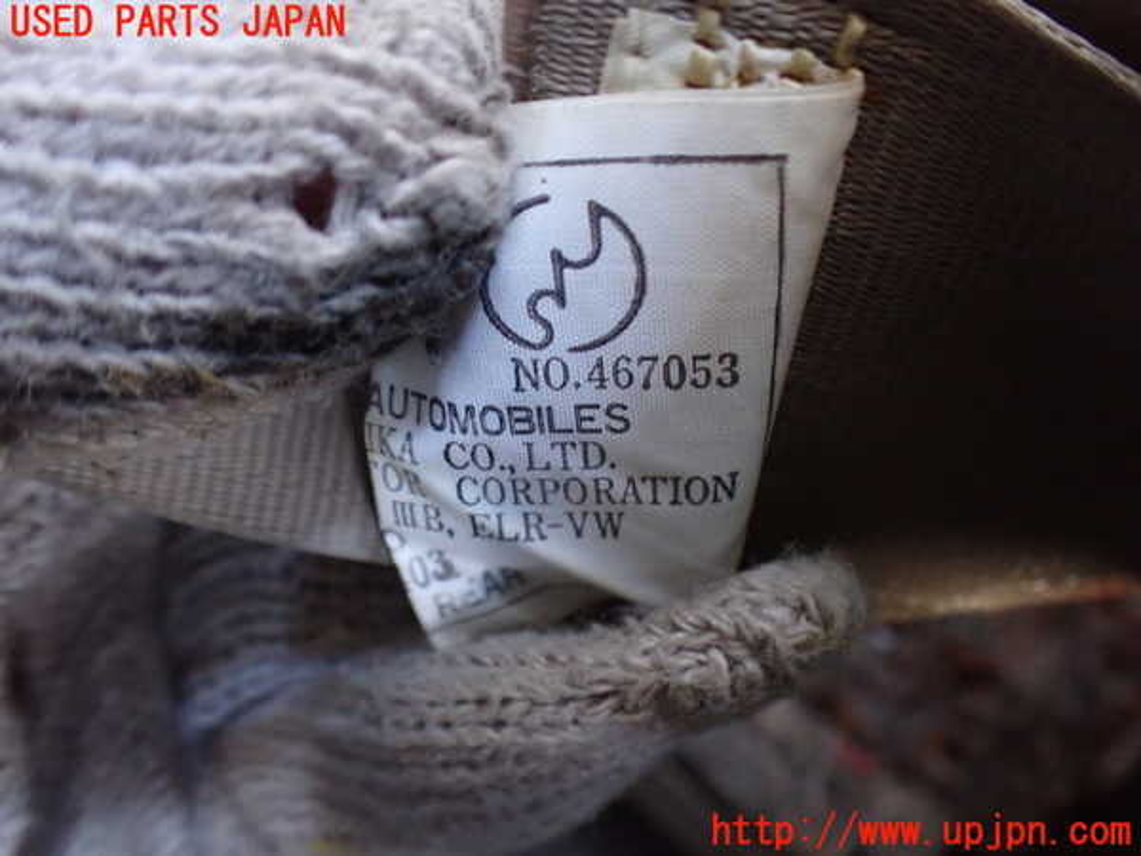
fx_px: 989
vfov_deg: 46.8
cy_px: 428
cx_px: 570
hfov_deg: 60.0
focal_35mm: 30
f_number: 2.3
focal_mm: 5.4
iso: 1000
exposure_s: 1/30
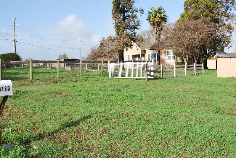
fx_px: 256
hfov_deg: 49.4
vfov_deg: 34.3
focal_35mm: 39
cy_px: 65
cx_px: 110
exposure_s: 1/250
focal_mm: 22
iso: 100
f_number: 8
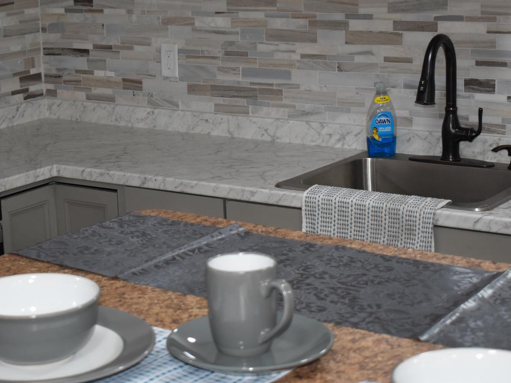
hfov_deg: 24.8
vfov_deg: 18.9
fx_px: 1149
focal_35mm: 78
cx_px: 139
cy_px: 178
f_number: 4.2
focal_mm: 31
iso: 900
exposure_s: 1/125
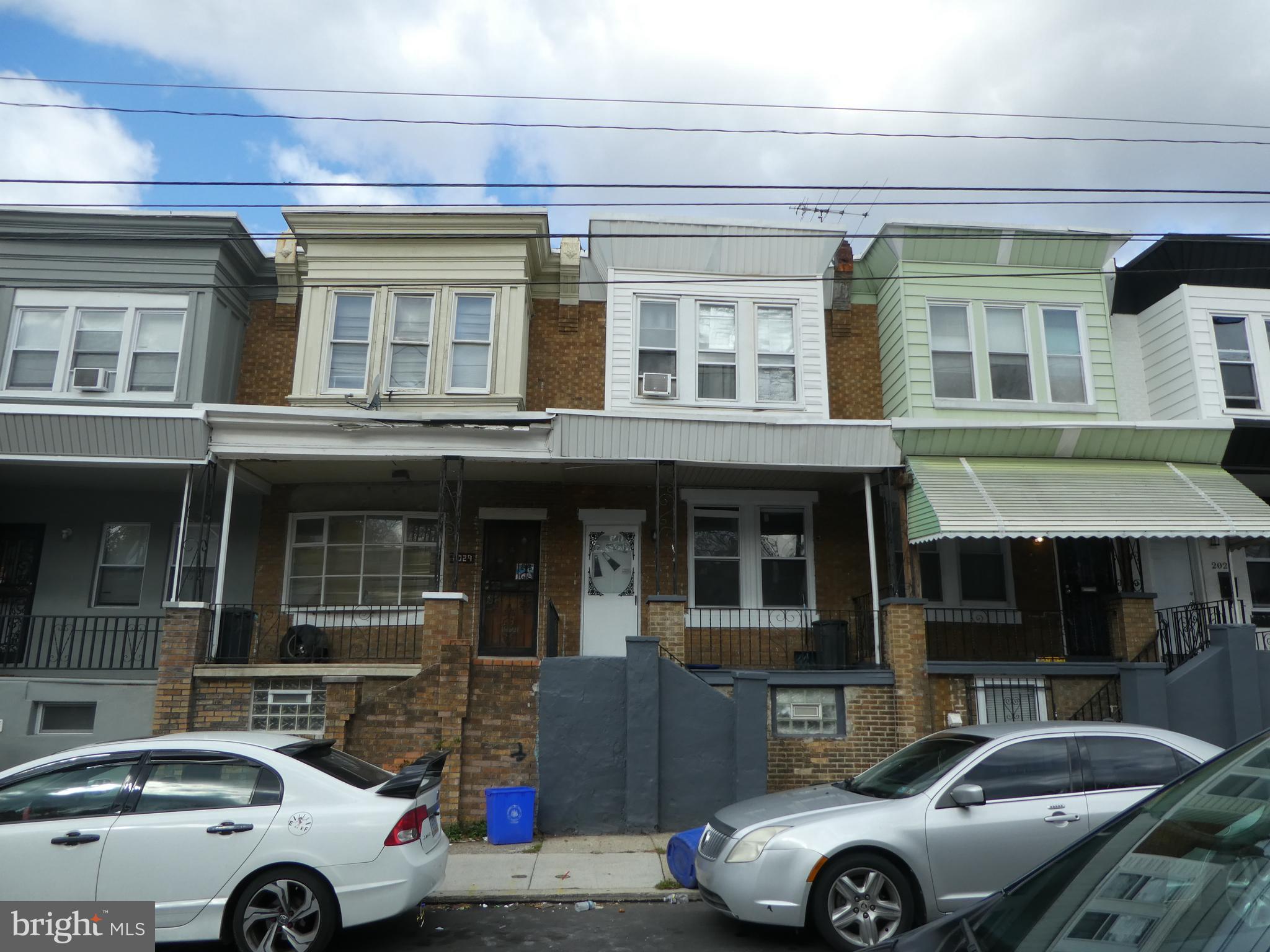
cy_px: 476
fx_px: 881
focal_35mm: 24
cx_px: 635
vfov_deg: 56.8
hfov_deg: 71.6
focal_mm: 4.3
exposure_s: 1/400
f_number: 3.3
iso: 80
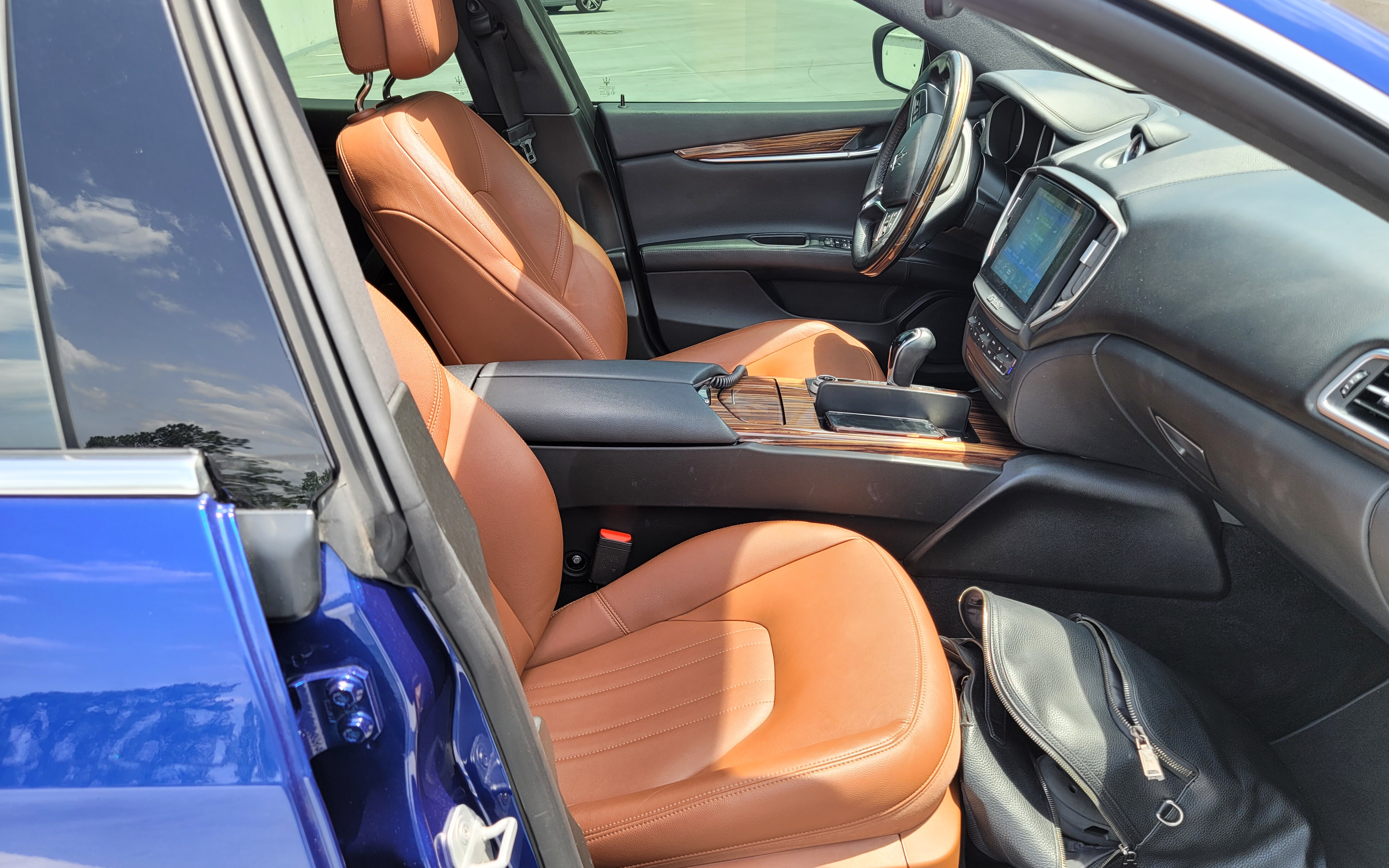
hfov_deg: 68.4
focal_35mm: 27
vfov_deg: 46.0
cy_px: 436
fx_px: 1022
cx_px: 702
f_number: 1.8
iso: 20
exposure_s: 1/127
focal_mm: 7
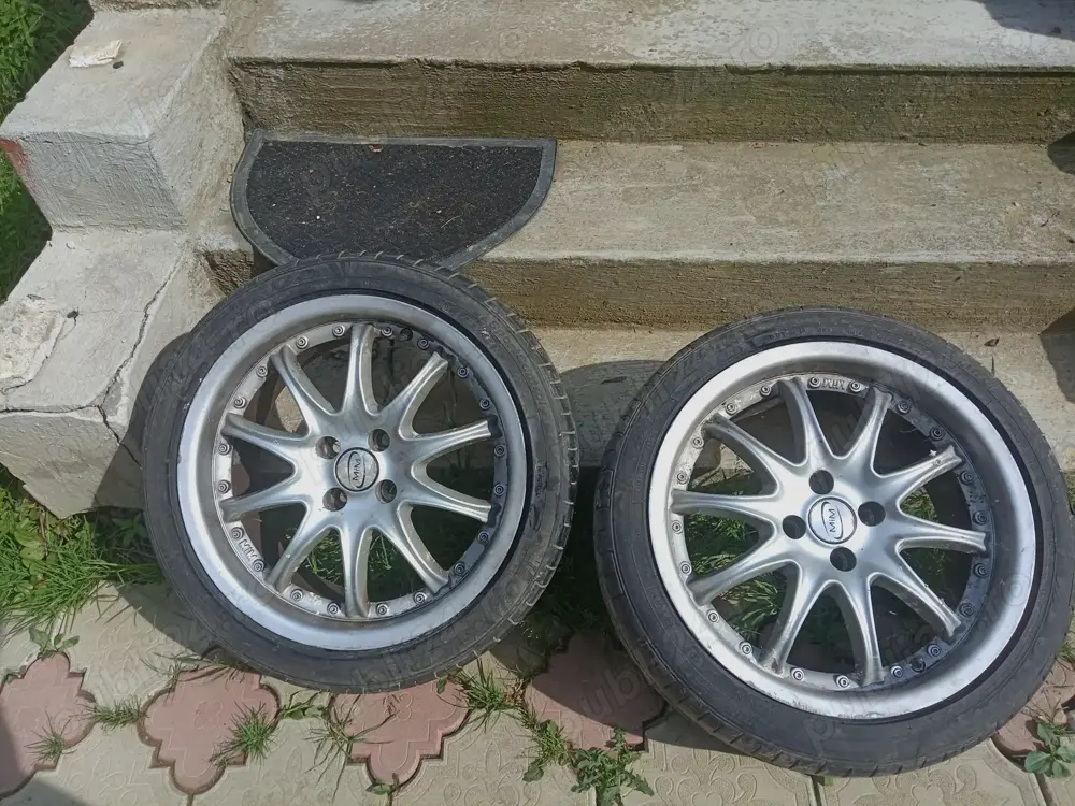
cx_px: 538
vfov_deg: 53.1
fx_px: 807
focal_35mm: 26
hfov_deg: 67.3
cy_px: 403
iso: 100
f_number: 1.8
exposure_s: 1/931
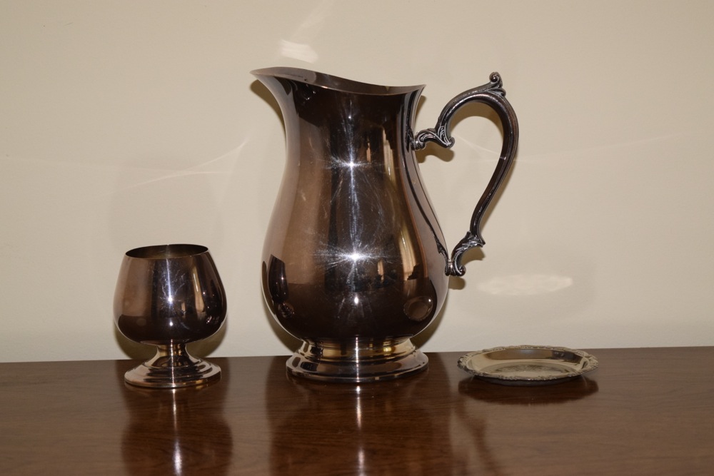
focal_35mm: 82
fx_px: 1636
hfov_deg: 24.6
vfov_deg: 16.6
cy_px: 238
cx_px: 357
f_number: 5.6
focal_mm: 55
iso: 1100
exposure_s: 1/60
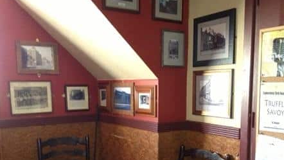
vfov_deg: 25.7
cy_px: 122
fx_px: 347
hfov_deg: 44.6
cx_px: 140
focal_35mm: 46
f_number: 2.4
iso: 500
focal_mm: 4.28
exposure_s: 1/20
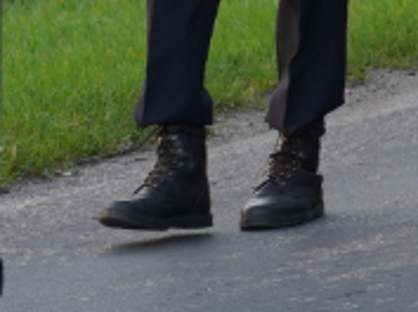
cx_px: 1254
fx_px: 8954
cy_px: -514
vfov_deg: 2.0
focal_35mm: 743
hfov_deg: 2.6
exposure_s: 1/160
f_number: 4
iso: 160
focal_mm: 105
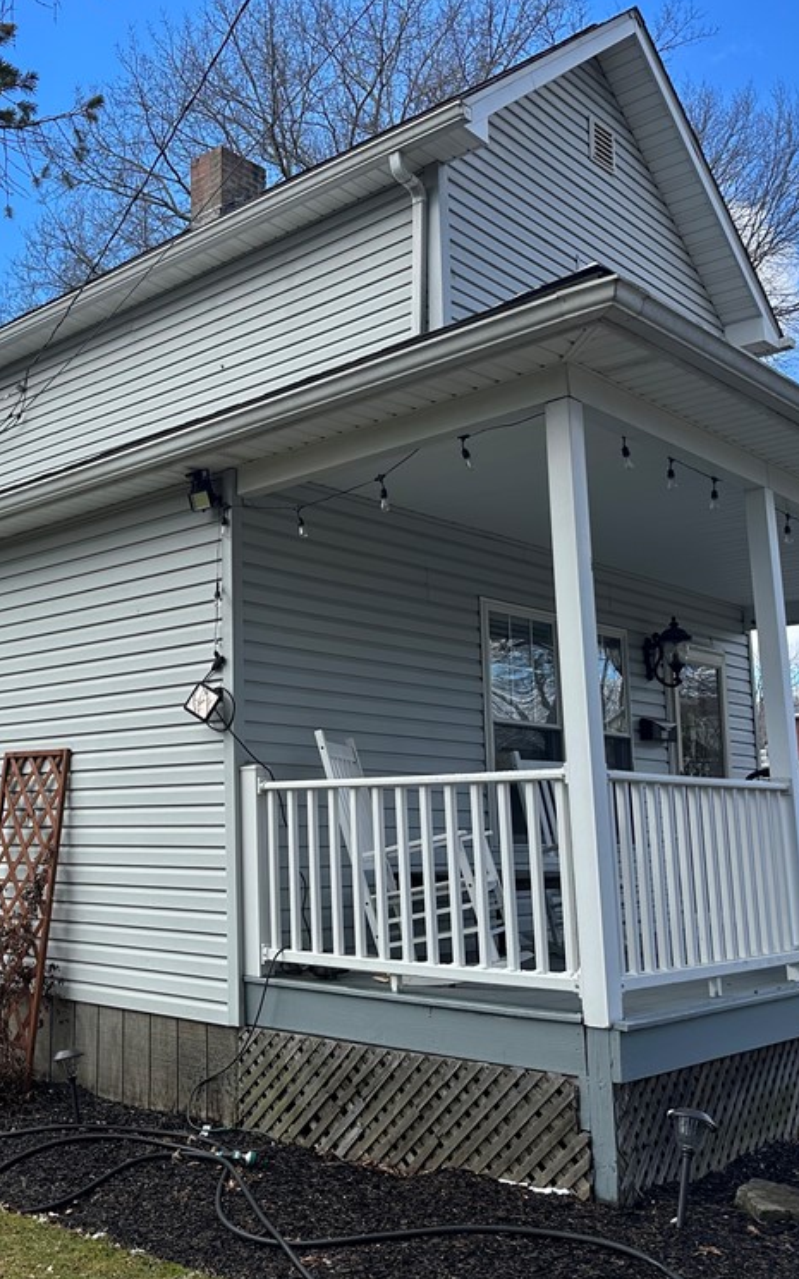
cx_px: 136
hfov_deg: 34.9
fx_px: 1219
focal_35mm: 35
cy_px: 624
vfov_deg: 55.3
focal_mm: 6.86
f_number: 1.78
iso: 80
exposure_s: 1/1692
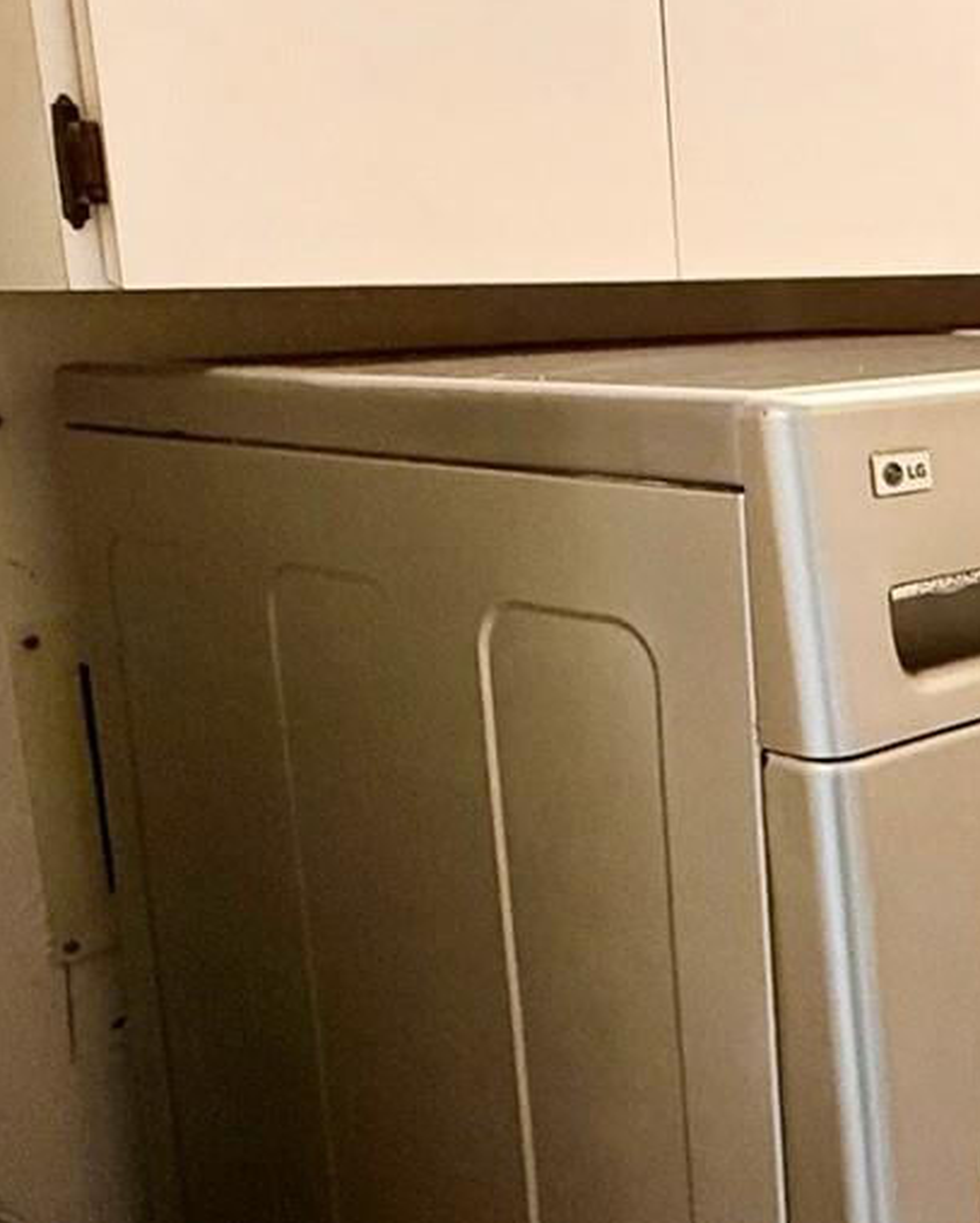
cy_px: 508
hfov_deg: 29.7
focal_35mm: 43
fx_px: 1558
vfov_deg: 42.7
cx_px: 1187
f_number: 2.2
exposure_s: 1/60
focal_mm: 2.22
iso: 500
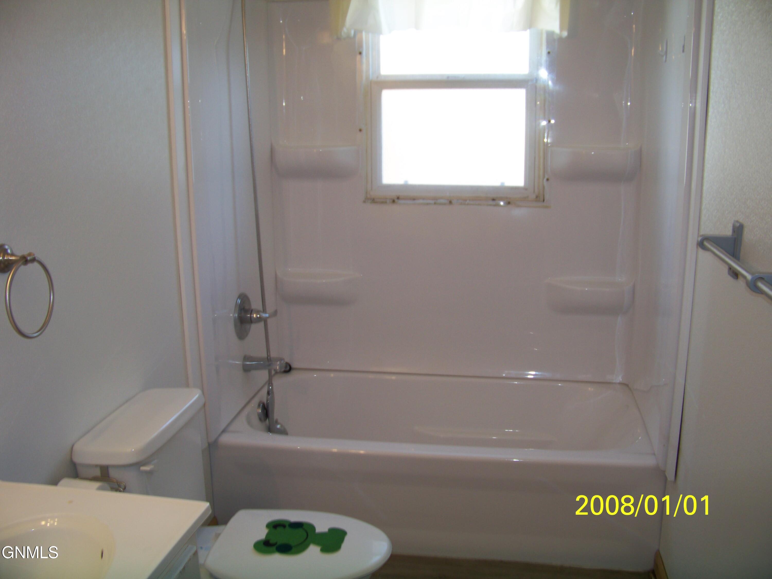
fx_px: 736
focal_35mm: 33
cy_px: 290
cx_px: 386
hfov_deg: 55.4
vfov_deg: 42.9
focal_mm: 5.85
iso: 64
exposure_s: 1/30
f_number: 2.8
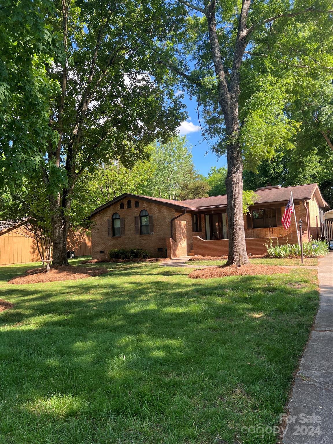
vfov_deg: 67.3
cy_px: 222
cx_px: 166
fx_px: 333
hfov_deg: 53.1
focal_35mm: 26
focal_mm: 5.7
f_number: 1.5
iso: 50
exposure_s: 1/597
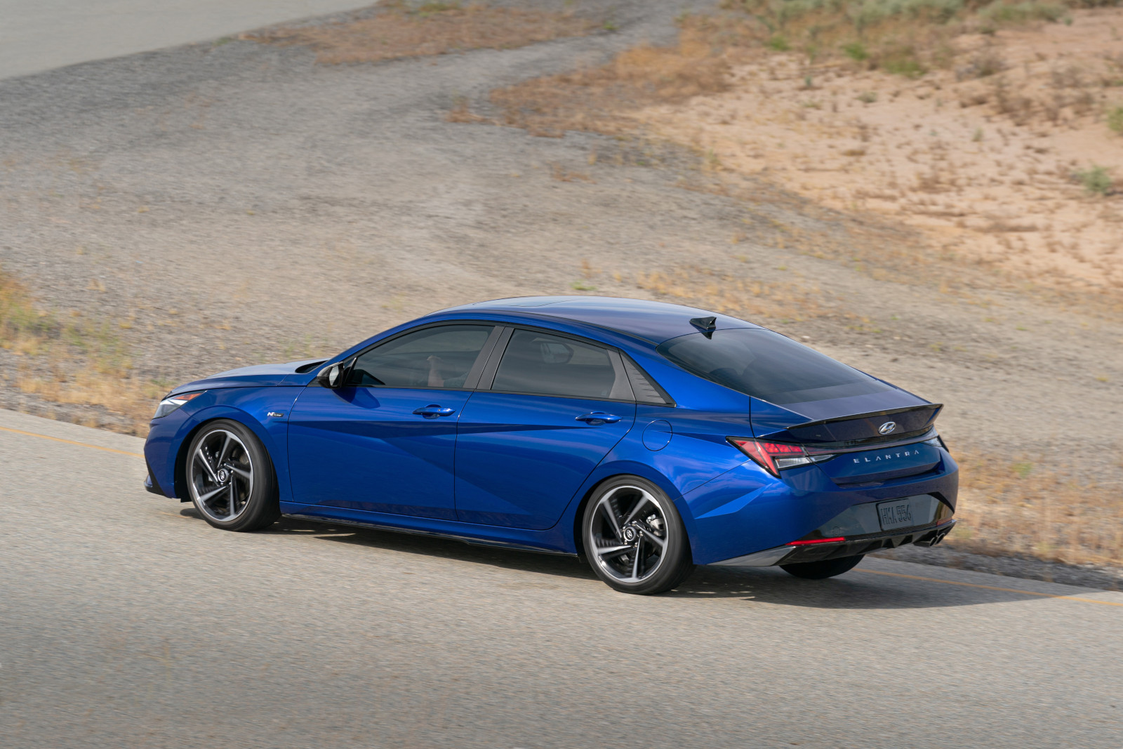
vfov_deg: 7.8
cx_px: 562
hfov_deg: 11.7
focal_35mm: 176
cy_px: 374
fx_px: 5490
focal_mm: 176
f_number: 6.3
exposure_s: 1/400
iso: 80
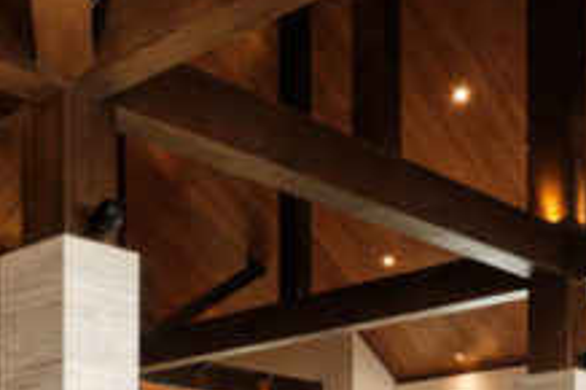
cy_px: 589
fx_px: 1090
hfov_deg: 28.9
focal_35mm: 67
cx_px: 62
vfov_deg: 18.0
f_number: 8
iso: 320
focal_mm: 12.6
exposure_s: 1/1.59
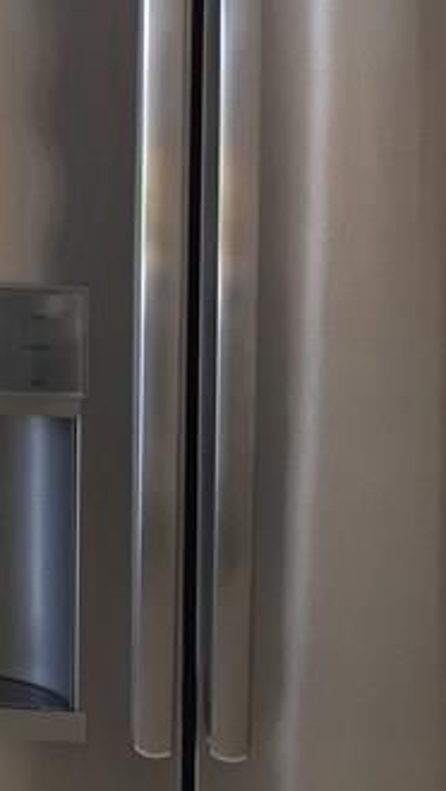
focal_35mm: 98
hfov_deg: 11.3
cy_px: 70
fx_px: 2057
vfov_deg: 21.3
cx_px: -429
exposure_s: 1/30
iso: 32
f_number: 2.2
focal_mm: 4.15
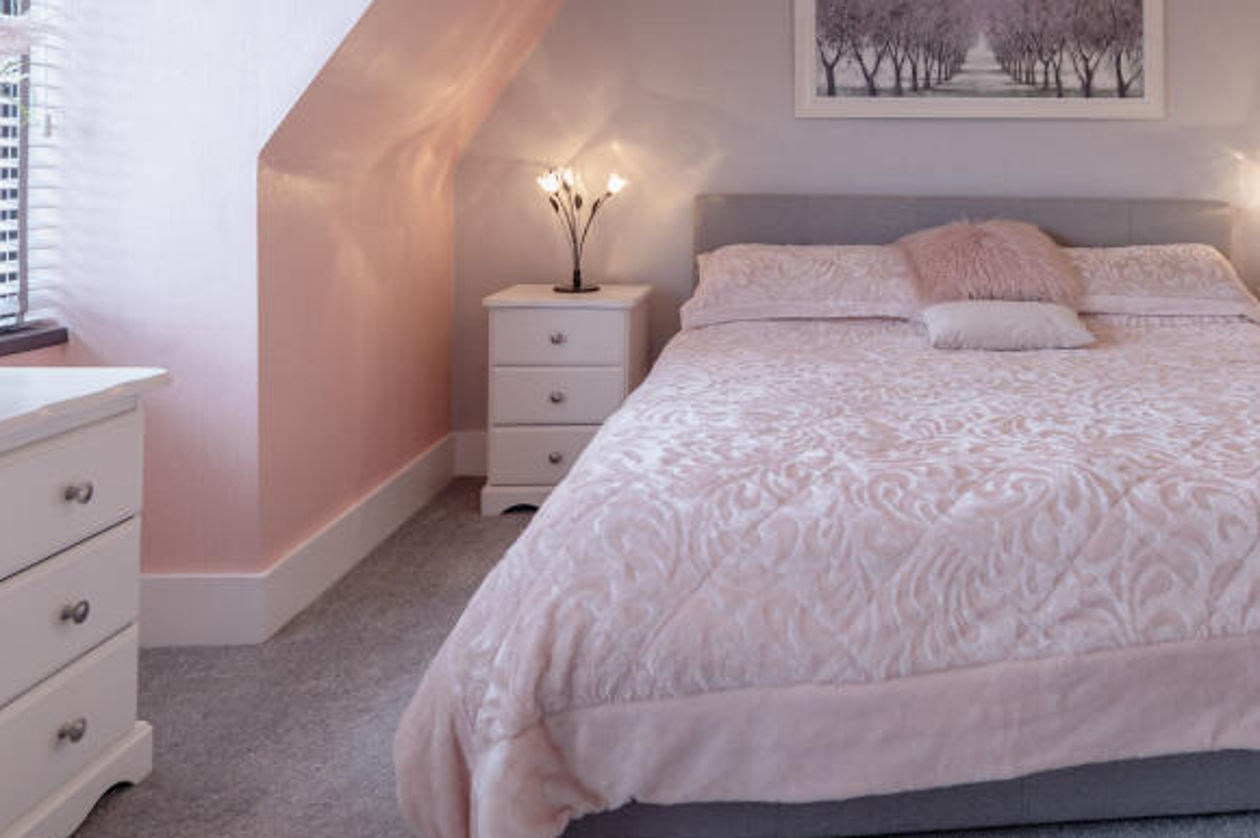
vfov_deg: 42.3
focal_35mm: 30
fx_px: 1049
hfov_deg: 58.2
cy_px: 218
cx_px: 969
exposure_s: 1/20
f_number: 8
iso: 400
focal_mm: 17
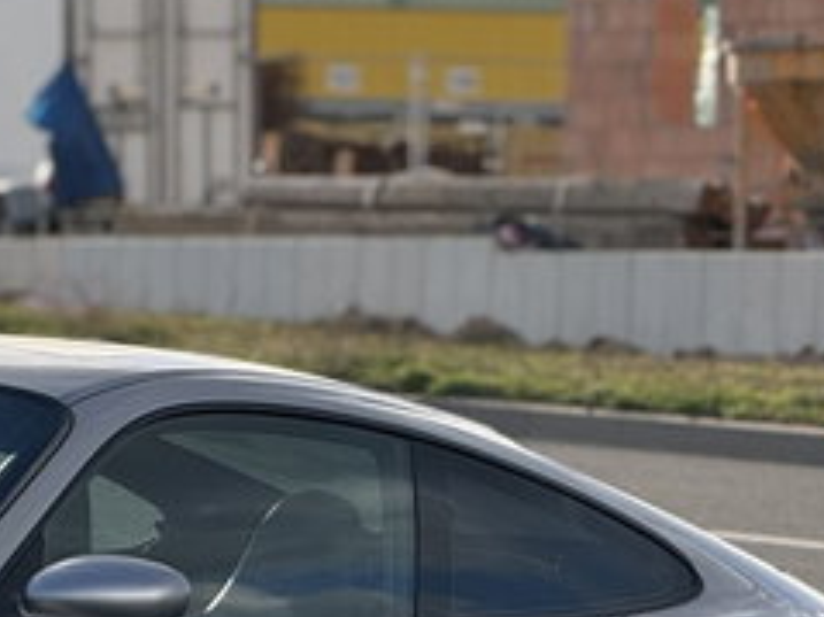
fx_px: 9184
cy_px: 748
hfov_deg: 5.1
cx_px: -231
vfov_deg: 3.8
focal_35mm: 386
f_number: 2.8
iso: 64
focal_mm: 15.66
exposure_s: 1/1186
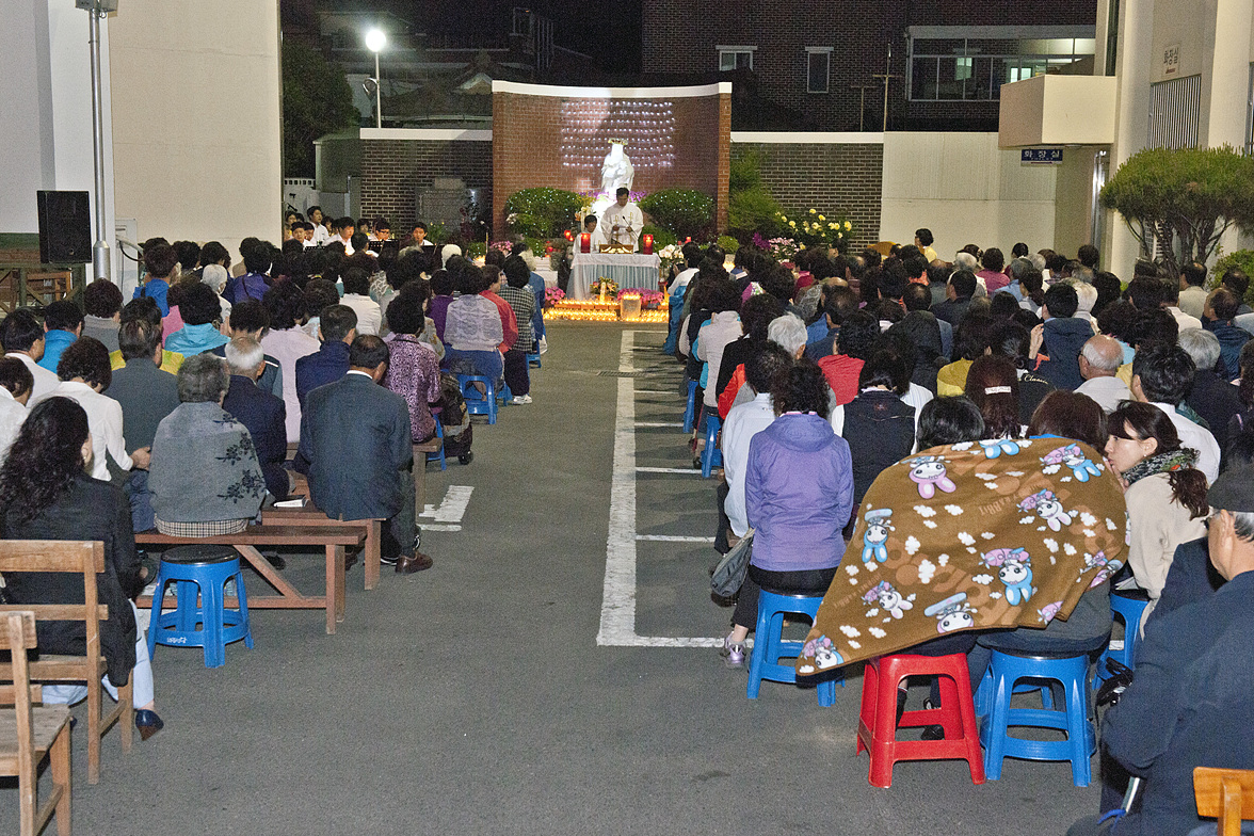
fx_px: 1776
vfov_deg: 26.5
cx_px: 630
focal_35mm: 51
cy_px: 417
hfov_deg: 38.9
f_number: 8
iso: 1600
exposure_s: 1/60
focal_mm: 50
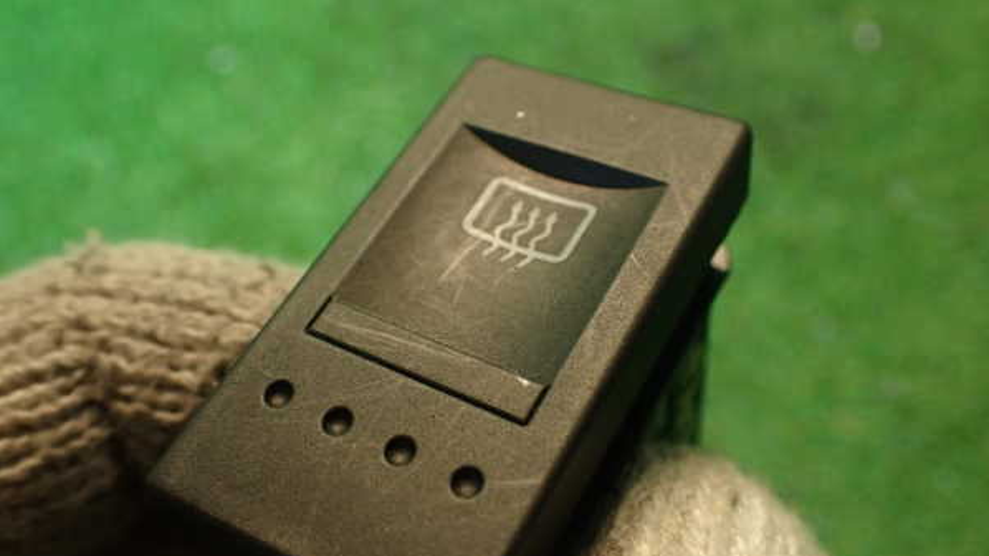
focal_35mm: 35
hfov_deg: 56.6
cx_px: 494
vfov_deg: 33.6
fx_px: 918
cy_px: 331
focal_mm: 5.79
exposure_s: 1/30
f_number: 2.4
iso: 250
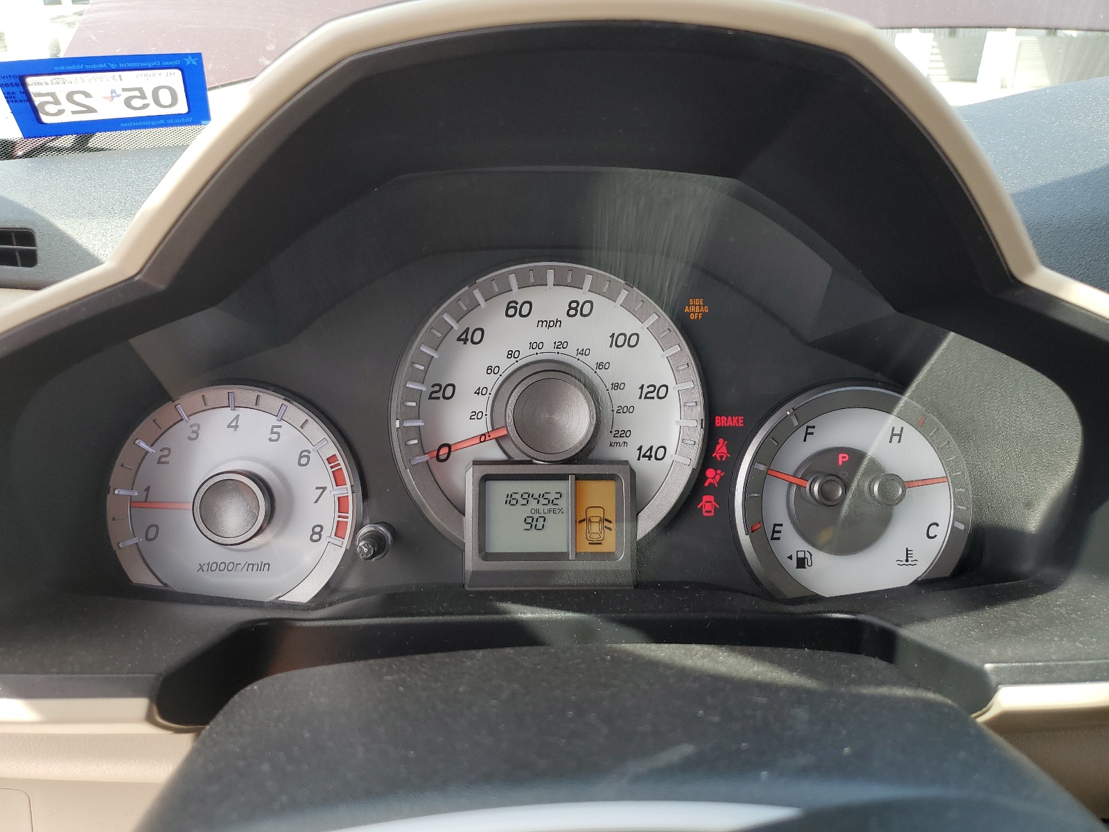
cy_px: 416
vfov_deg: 53.1
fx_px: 833
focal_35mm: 26
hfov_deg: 67.3
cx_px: 554
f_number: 1.5
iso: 50
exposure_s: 1/294
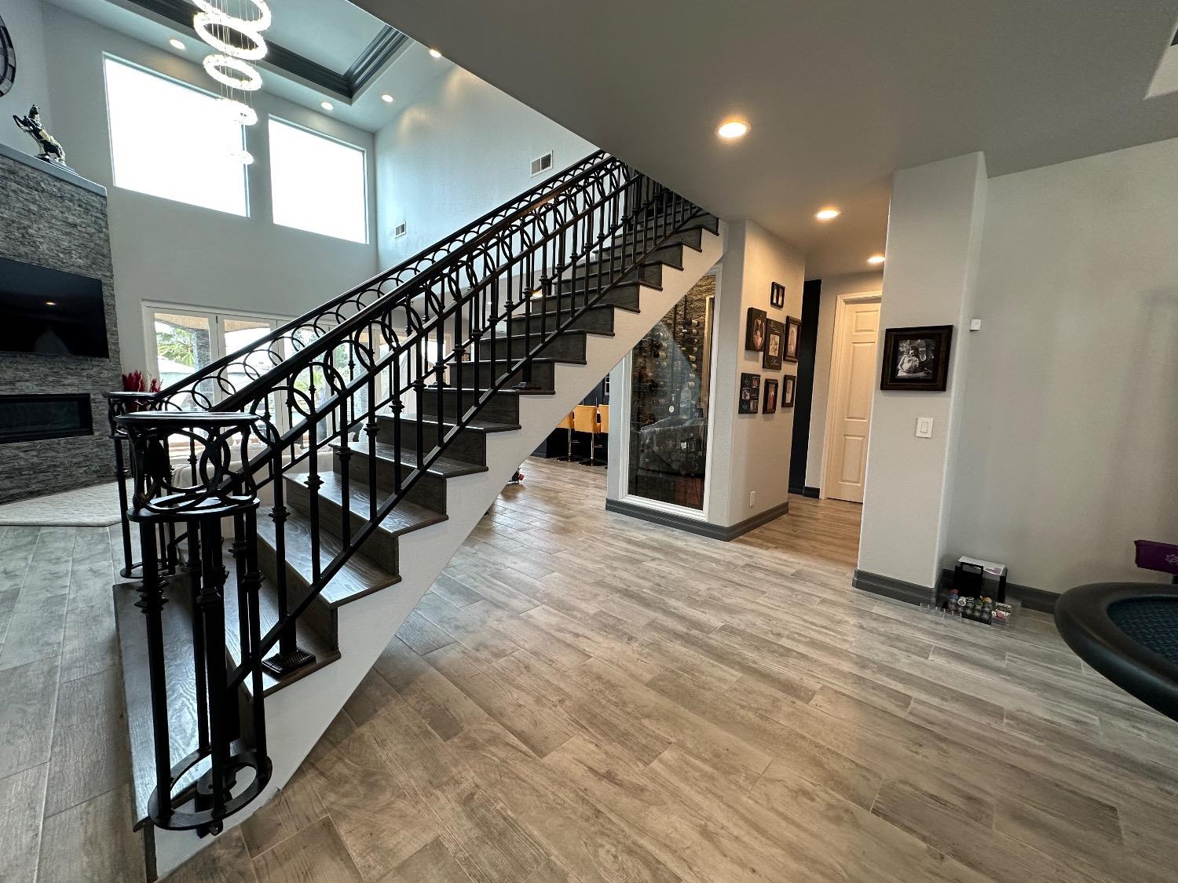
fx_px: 476
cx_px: 589
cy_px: 442
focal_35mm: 14
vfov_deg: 85.7
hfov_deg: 102.1
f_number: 2.2
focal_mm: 2.22
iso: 160
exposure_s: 1/120
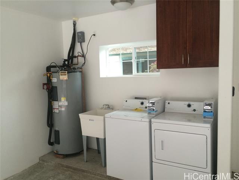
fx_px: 207
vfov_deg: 46.8
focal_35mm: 30
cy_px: 90
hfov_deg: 60.0
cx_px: 120
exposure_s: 1/30
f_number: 2.2
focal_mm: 4.12
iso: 80
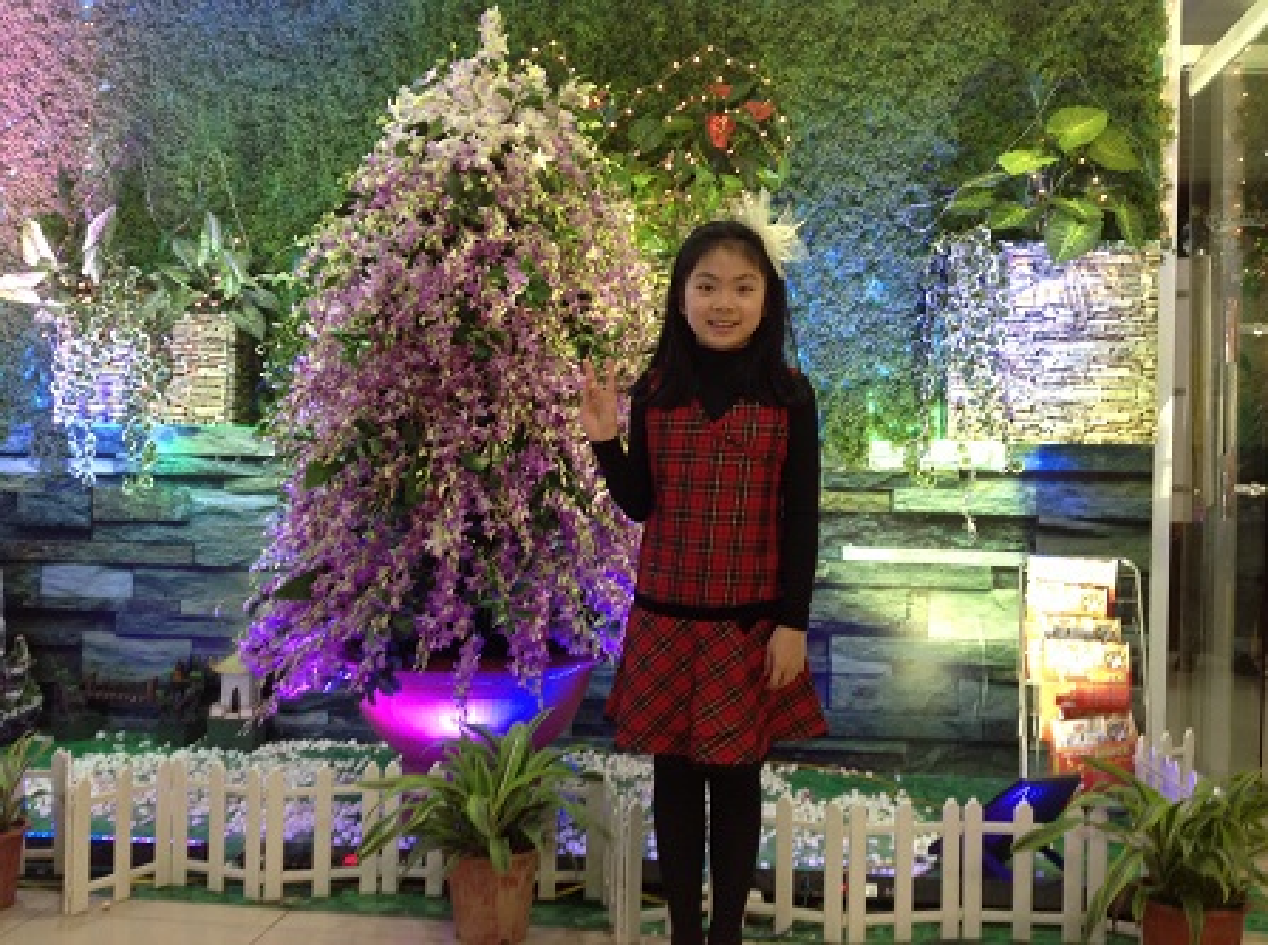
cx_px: 634
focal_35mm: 35
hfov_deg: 52.7
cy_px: 472
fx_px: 1279
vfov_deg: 40.6
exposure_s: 1/15
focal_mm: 4.28
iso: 100
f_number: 2.4
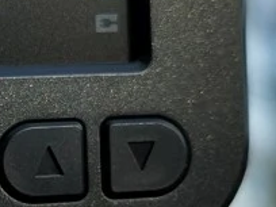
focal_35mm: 180
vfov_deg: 8.2
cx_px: -99
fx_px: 1435
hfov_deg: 10.7
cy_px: 191
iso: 50
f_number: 1.6
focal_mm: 5.56
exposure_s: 1/1066
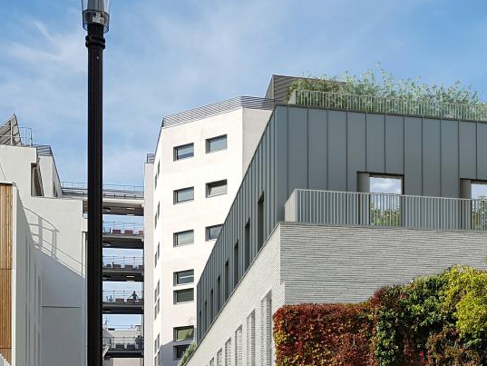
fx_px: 872
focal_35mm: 62
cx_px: 433
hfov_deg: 29.9
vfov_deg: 23.1
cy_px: 323
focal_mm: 4.2
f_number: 1.7
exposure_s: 1/1856
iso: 50
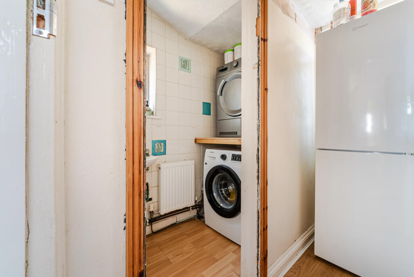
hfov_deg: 104.2
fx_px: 161
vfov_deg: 81.3
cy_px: 138
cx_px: 207
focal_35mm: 14
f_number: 6.3
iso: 320
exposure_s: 1/40
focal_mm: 14
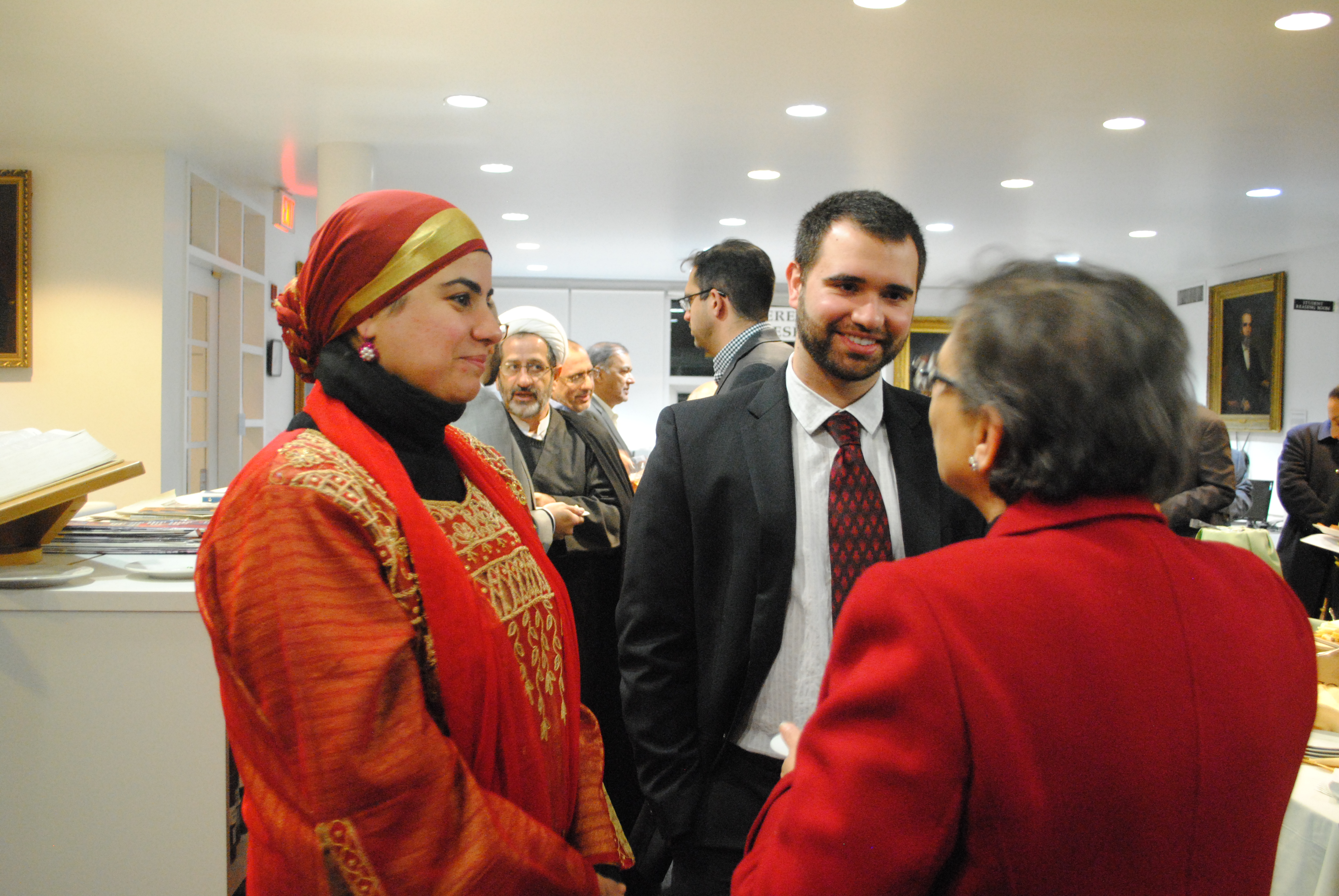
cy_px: 448
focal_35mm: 33
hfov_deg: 57.2
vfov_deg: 40.1
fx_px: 1229
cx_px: 670
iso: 1600
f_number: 4
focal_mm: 22
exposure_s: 1/15
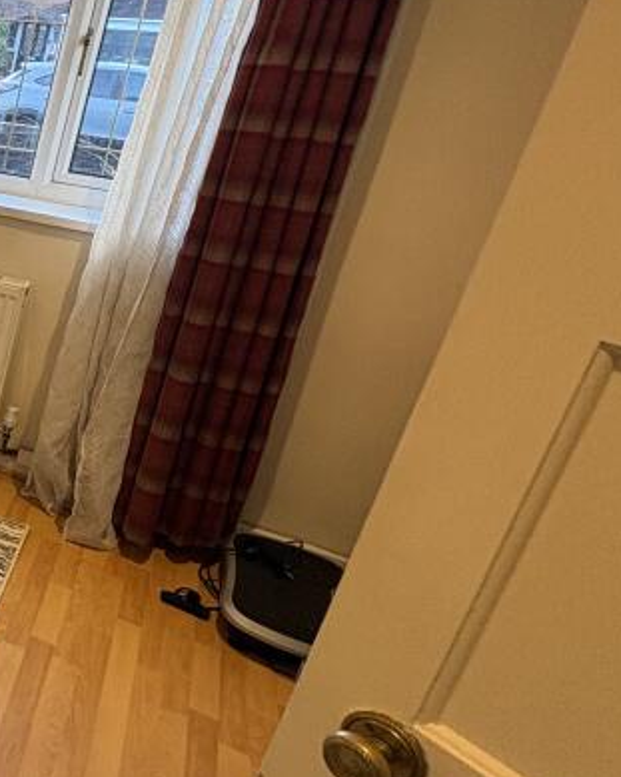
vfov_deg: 49.4
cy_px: 260
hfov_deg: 25.8
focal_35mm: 36
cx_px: -377
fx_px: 827
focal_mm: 2.22
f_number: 2.2
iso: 250
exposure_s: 1/69
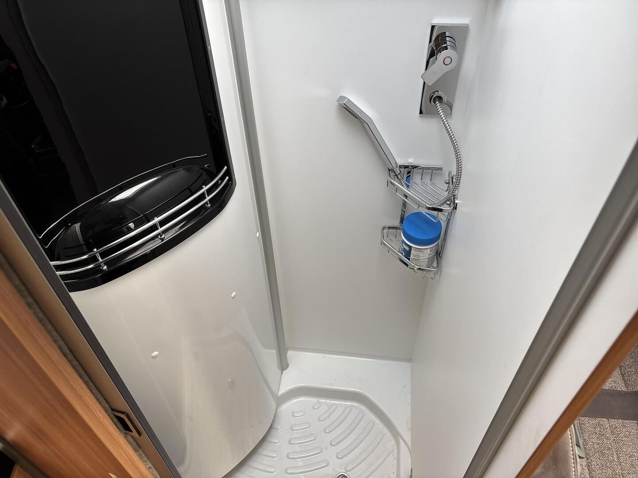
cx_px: 319
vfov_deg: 53.1
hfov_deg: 67.3
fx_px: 479
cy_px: 239
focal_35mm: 26
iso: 125
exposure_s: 1/100
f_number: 1.6
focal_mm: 5.96
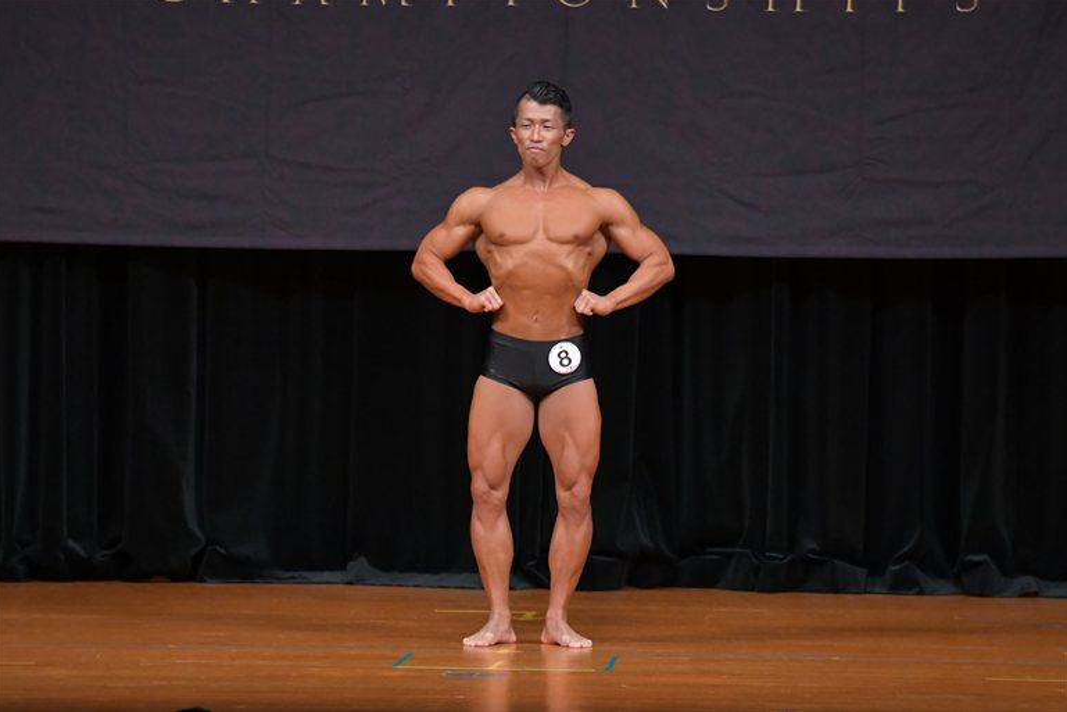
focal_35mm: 272
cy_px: 355
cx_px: 531
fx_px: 8063
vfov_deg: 5.1
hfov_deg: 7.6
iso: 4000
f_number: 5.6
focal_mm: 180
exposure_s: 1/400
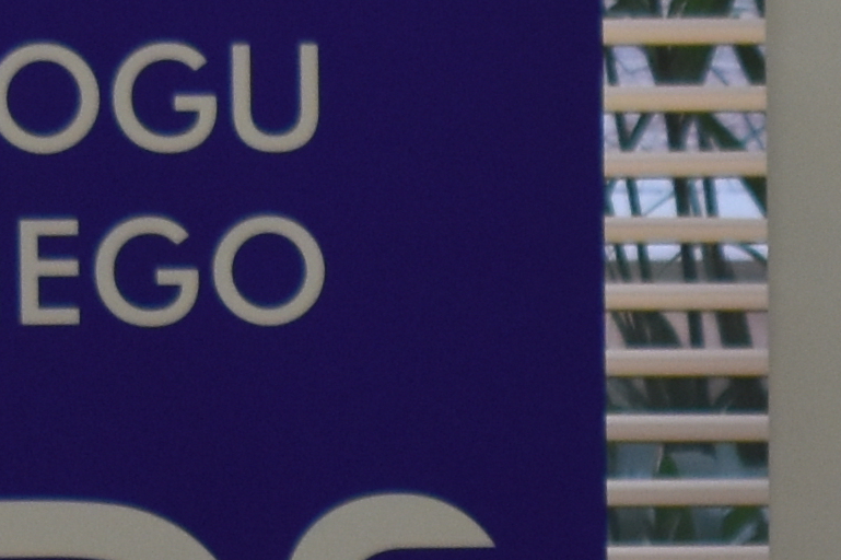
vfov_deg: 2.4
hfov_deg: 3.7
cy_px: 1344
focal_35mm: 562
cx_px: 1149
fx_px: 13123
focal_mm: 48
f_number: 5.3
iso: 400
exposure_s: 1/60
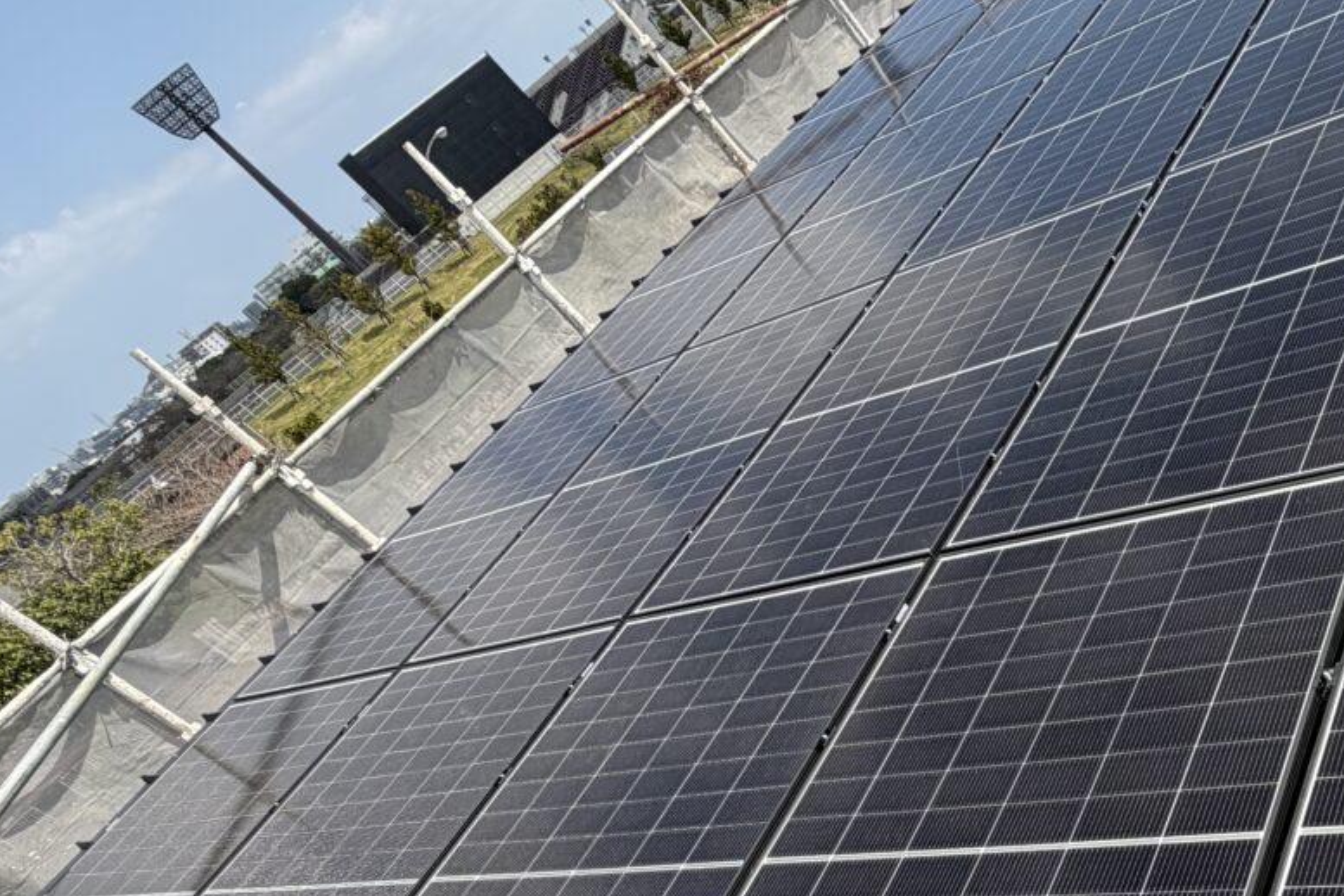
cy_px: 688
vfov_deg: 35.9
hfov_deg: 47.3
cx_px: 1232
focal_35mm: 36
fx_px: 1344
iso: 25
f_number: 2.2
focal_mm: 2.22
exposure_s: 1/770
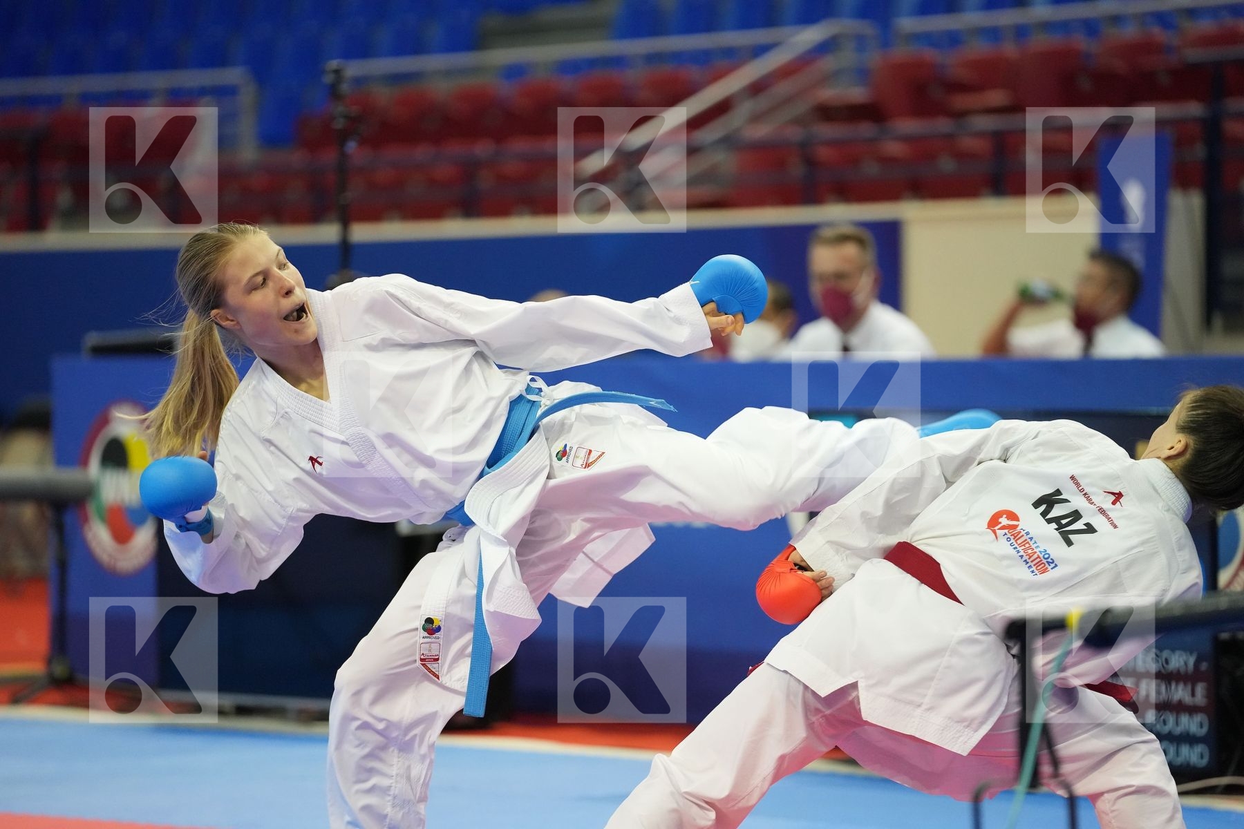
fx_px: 6289
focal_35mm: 182
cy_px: 414
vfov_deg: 7.5
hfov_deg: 11.3
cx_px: 622
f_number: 2.8
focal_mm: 182
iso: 4000
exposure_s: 1/1000
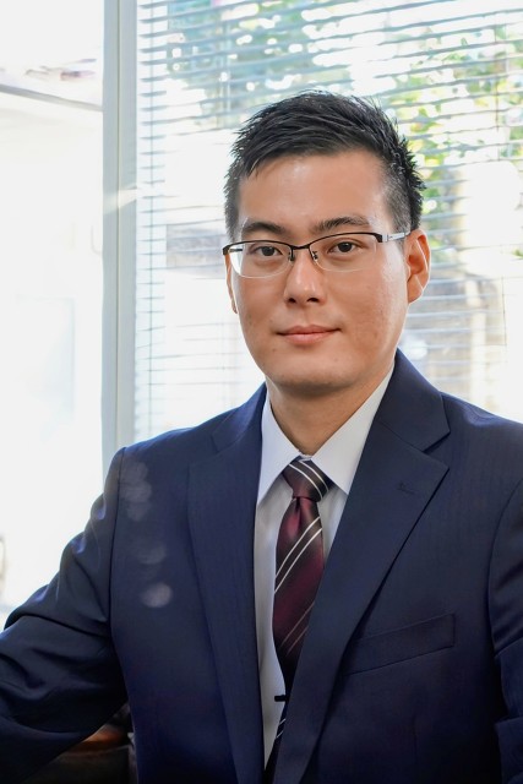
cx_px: 262
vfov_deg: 27.0
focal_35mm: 75
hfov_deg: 18.2
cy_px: 392
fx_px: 1633
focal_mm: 50
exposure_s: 1/160
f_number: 4
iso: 1000
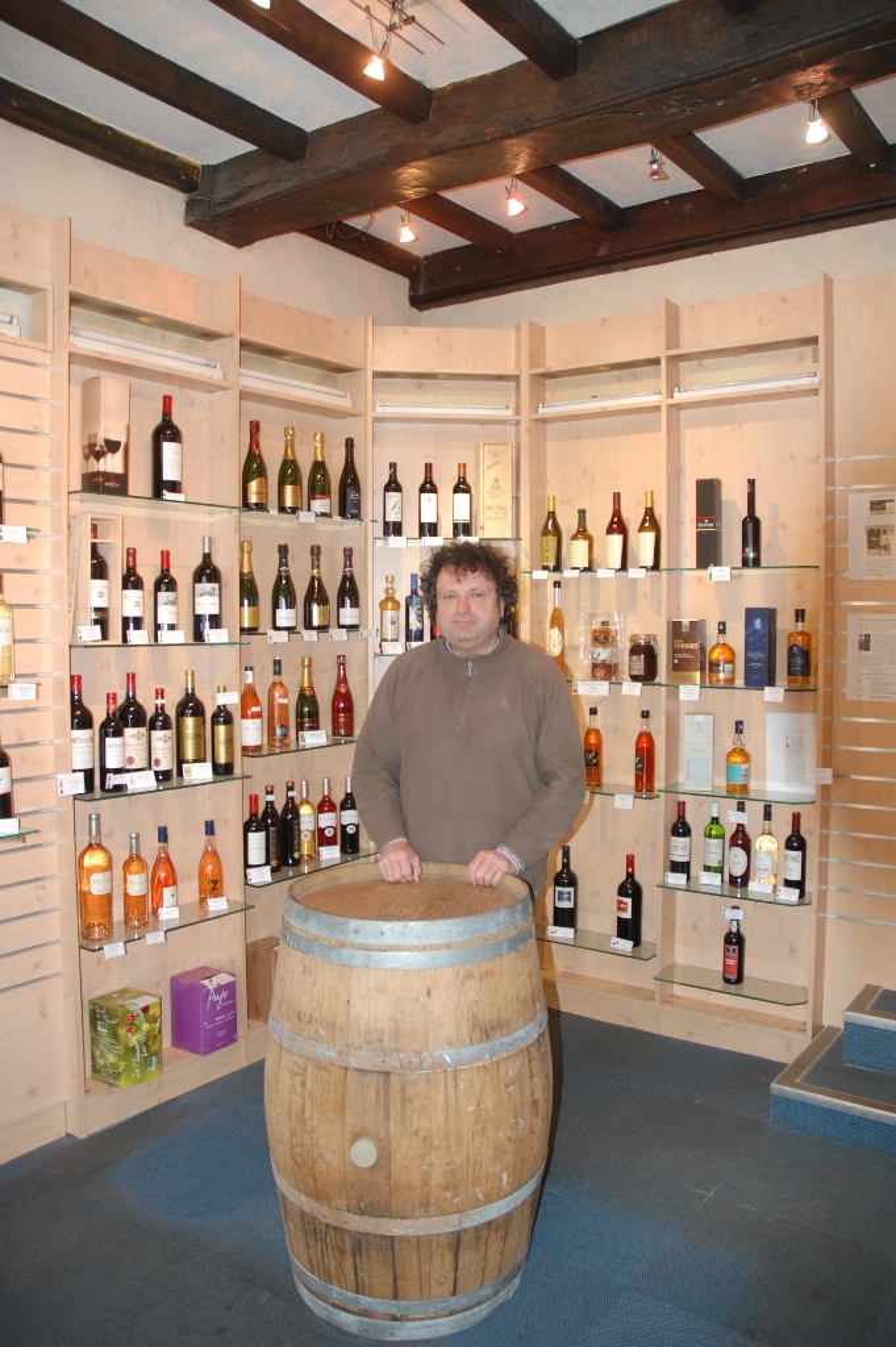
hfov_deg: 47.9
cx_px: 448
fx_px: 1010
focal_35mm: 27
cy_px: 674
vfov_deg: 67.4
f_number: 3.5
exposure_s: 1/60
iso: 400
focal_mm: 18
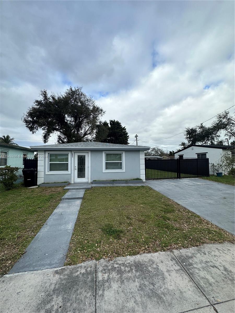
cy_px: 156
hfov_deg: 85.7
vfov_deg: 102.1
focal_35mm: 14
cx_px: 118
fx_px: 127
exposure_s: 1/1247
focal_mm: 2.22
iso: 40
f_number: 2.2
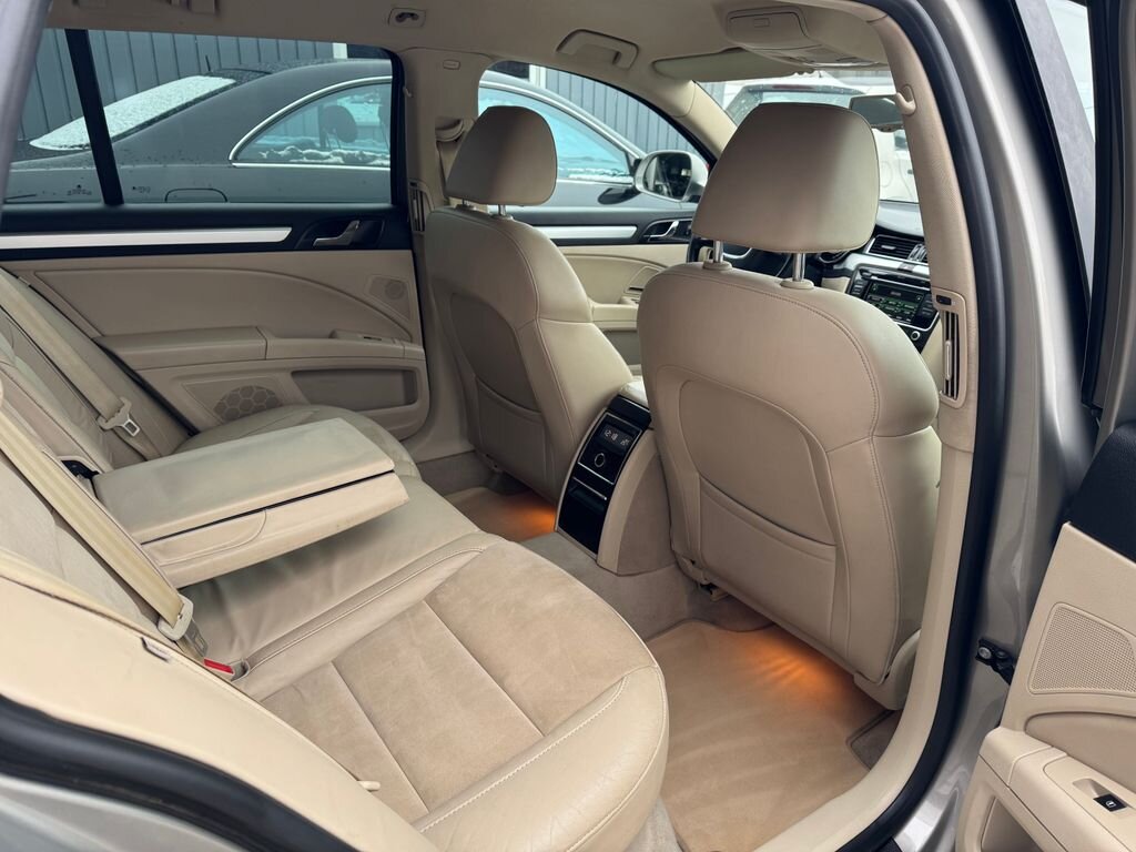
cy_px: 426
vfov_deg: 56.8
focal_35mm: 24
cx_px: 568
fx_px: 788
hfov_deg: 71.6
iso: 125
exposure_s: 1/121
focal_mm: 6.76
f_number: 1.78
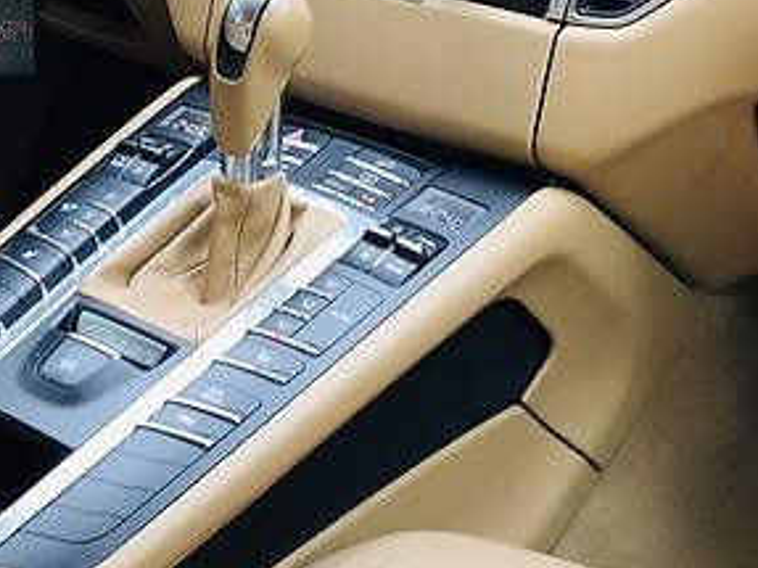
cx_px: 124
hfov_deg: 24.5
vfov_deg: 18.4
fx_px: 1707
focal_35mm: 78
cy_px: 11
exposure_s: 1/30
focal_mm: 4
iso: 25
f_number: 1.8
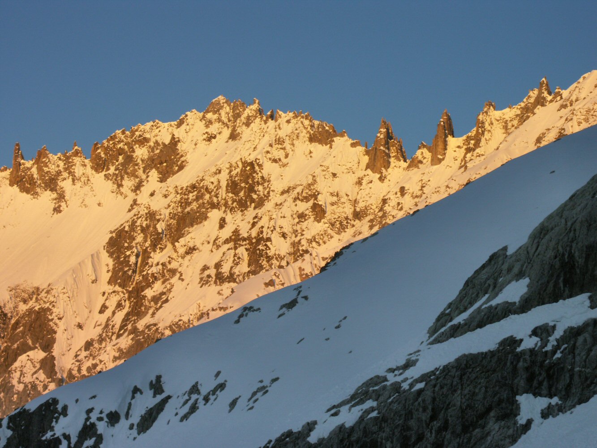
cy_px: 224
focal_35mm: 106
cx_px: 298
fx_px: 1828
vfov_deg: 14.0
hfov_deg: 18.5
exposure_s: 1/100
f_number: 7.1
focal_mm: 27.13
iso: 64
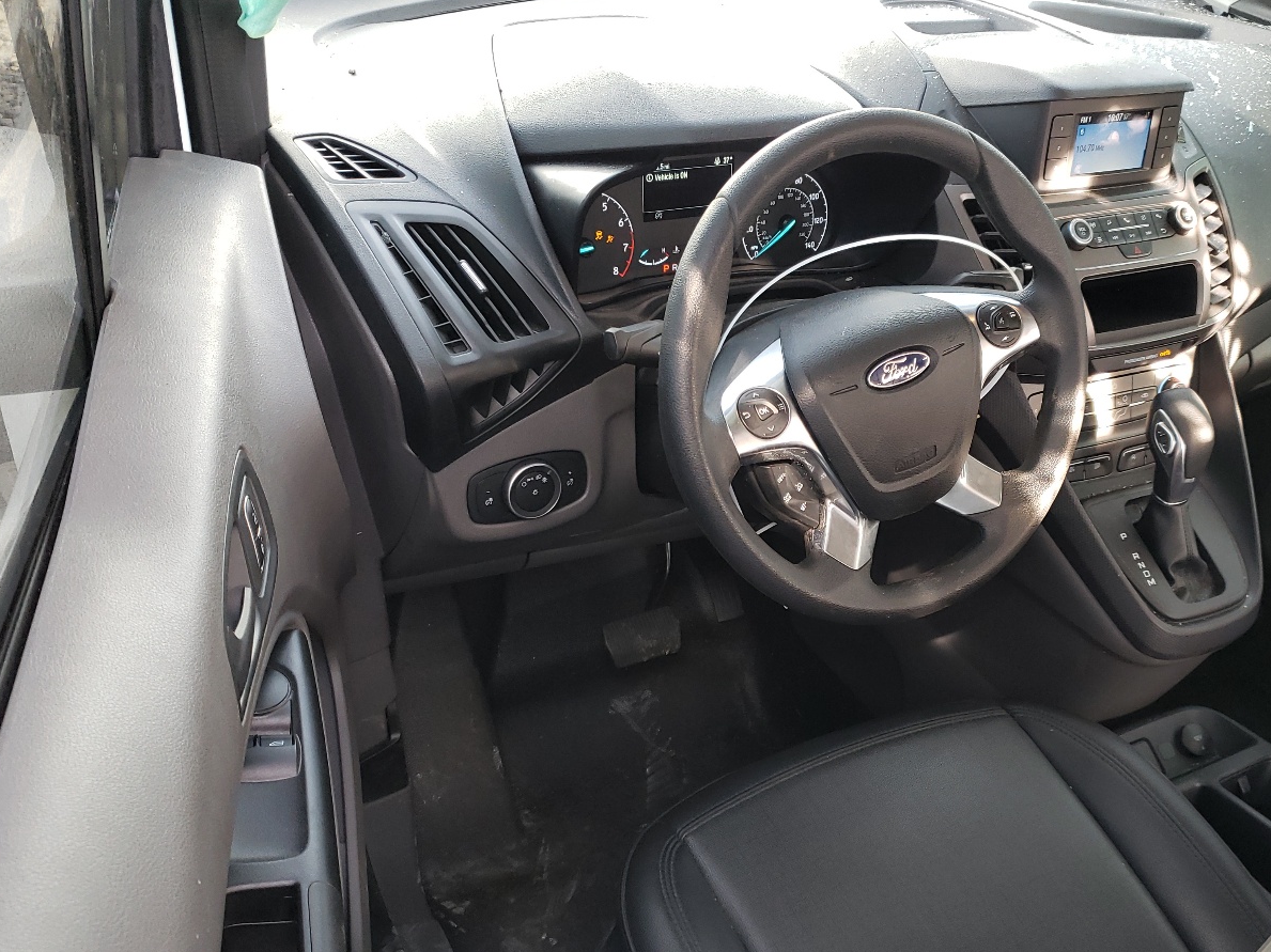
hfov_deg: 52.4
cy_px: 547
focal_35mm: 35
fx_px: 1285
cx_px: 732
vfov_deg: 40.6
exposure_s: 1/120
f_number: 1.5
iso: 81
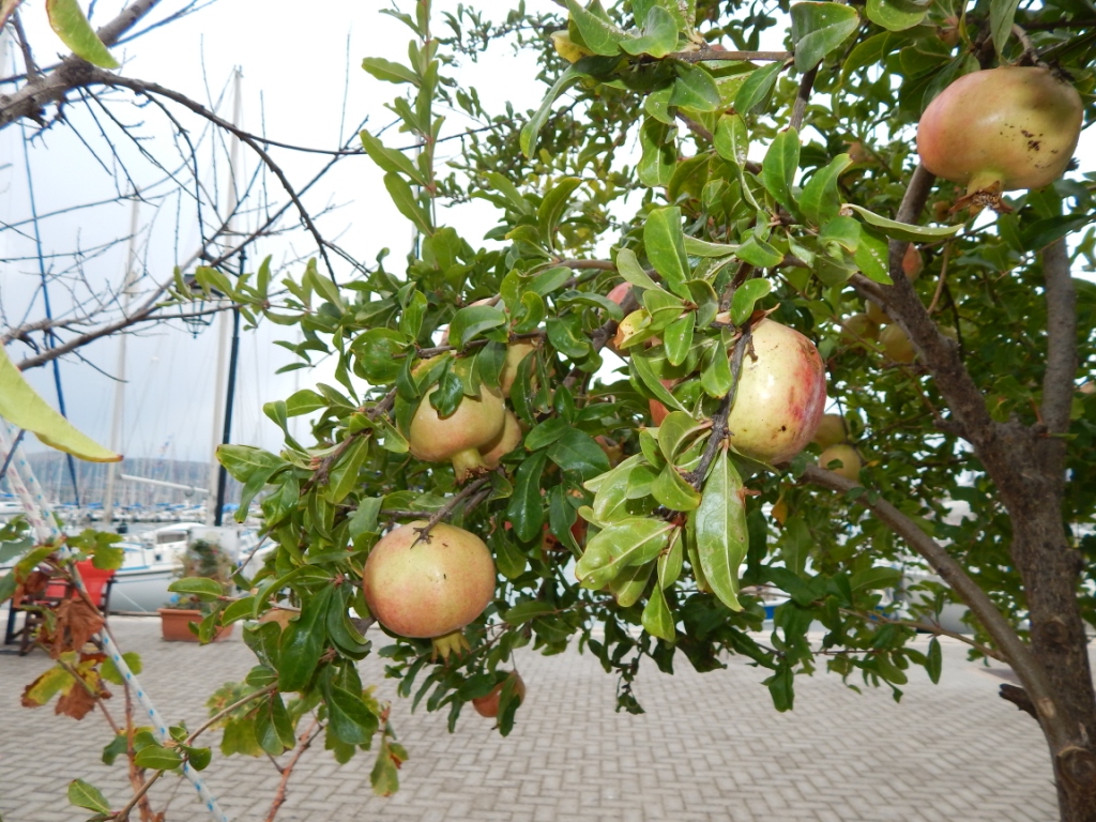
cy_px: 411
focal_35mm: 22
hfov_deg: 76.4
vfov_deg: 61.1
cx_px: 548
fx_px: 697
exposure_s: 1/800
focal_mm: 4
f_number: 3
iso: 125
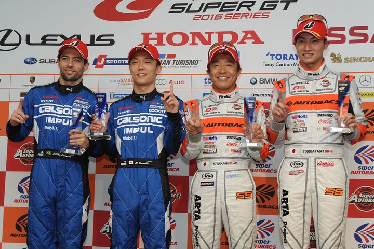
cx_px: 187
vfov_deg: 31.9
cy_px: 124
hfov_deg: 46.4
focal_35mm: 42
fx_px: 436
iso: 200
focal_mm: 42
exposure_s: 1/60
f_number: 4.8
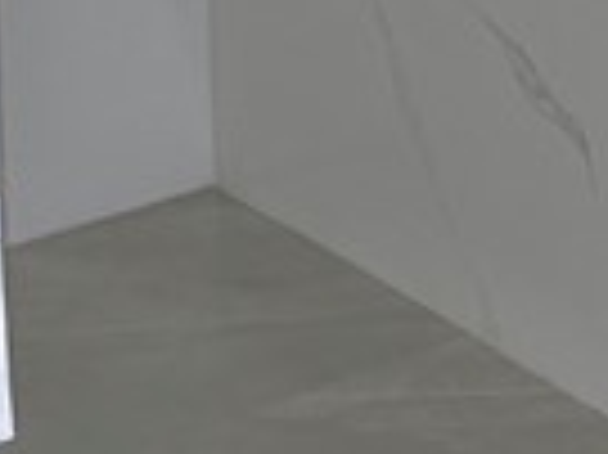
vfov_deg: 7.3
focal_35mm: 182
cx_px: 536
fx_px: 3194
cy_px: -841
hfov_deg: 10.8
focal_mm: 6.76
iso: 100
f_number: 1.78
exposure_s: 1/273
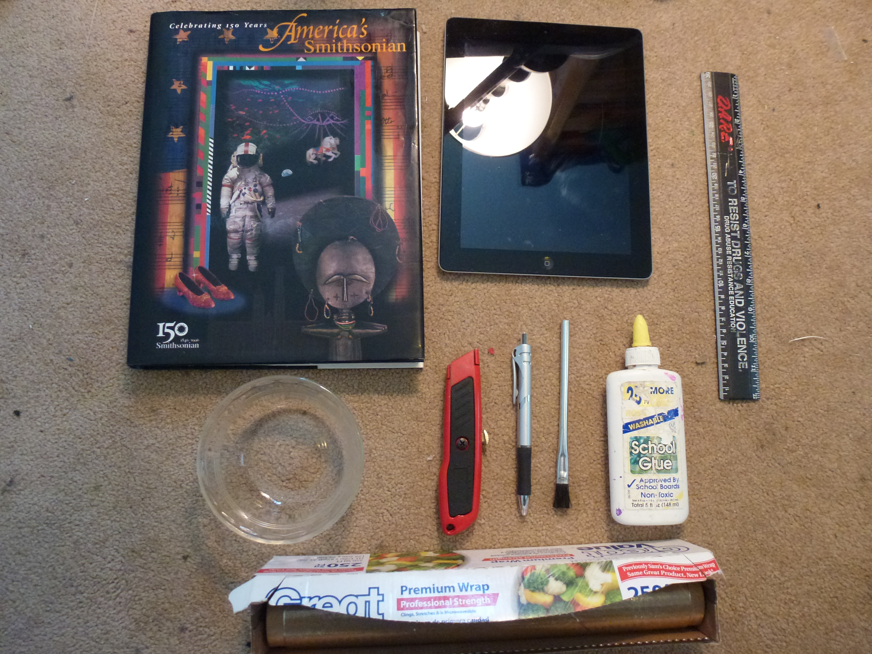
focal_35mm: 24
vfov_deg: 56.8
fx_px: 605
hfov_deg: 71.6
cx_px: 436
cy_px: 327
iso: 400
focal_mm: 4.3
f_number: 3.3
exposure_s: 1/25
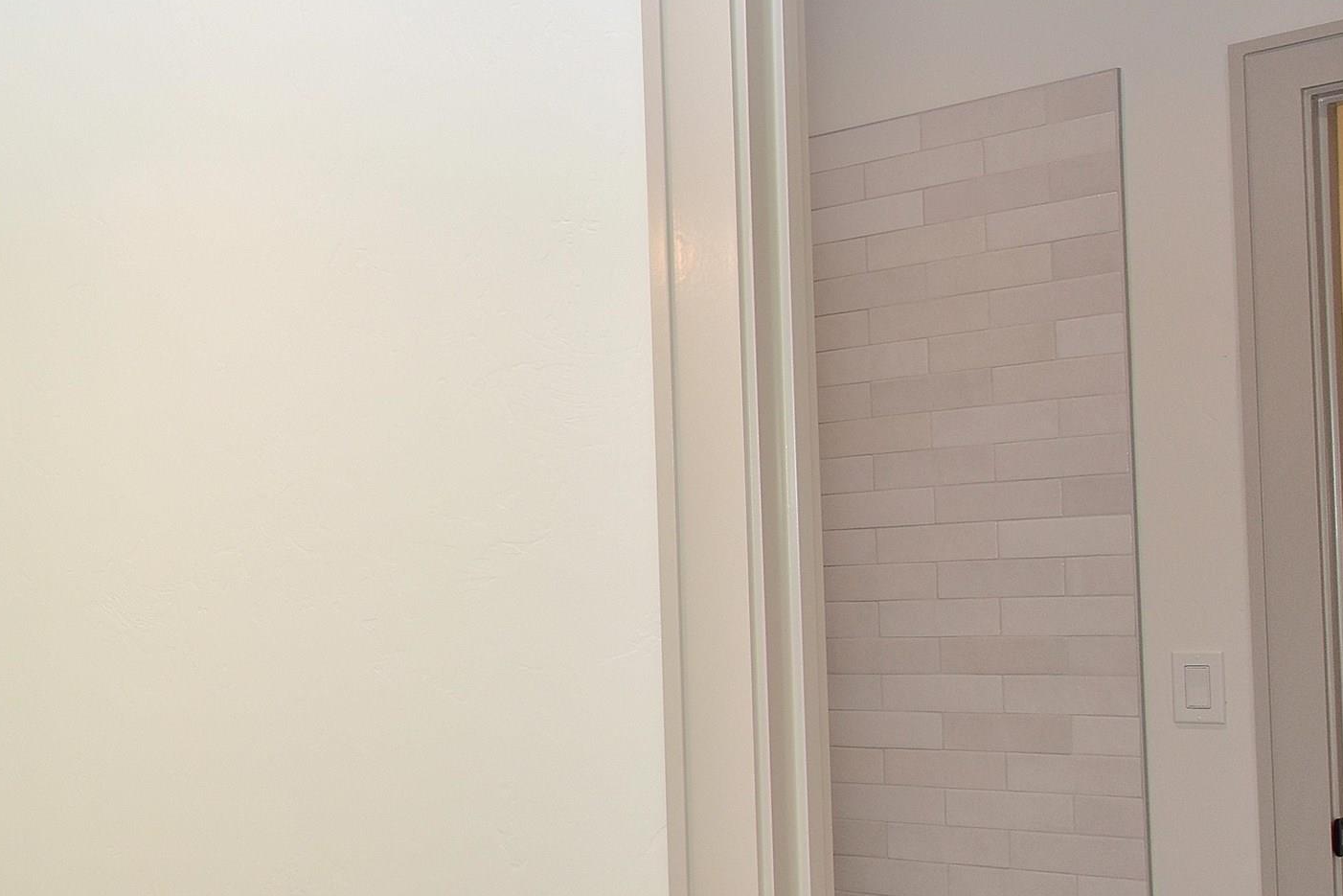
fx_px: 1716
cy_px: 575
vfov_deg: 29.1
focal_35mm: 46
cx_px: -116
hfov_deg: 36.5
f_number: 5
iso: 200
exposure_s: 1/100
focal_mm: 14
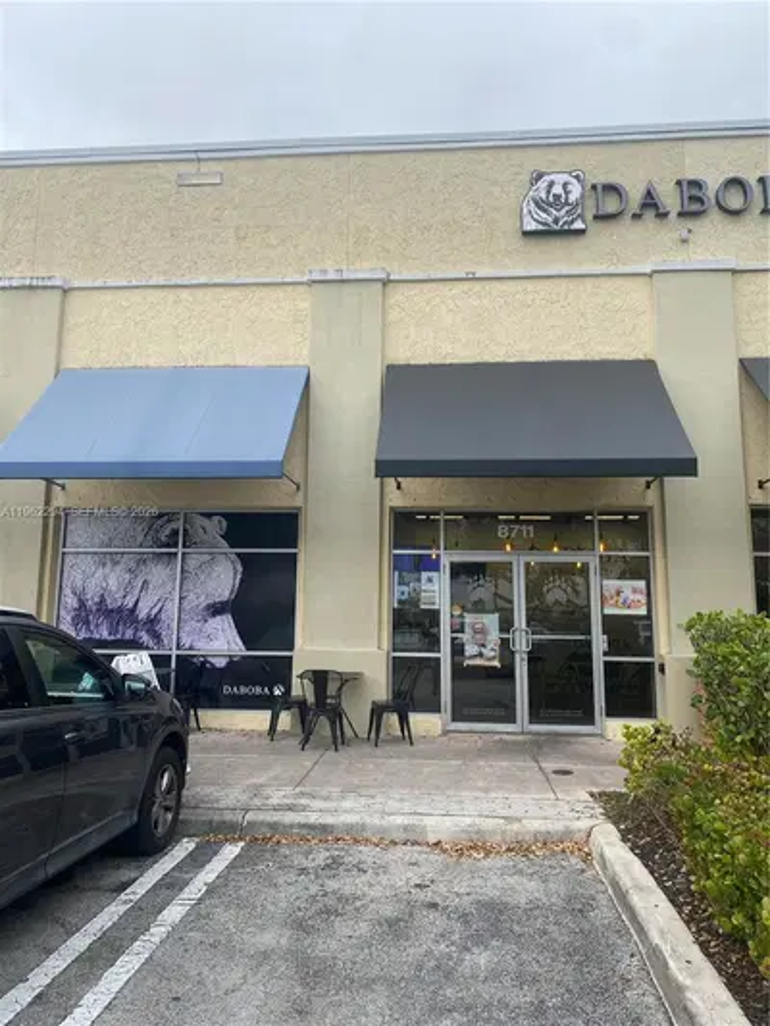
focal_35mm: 26
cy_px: 513
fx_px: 771
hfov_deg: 53.1
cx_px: 385
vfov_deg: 67.3
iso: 32
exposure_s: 1/782
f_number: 1.8
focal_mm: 4.25
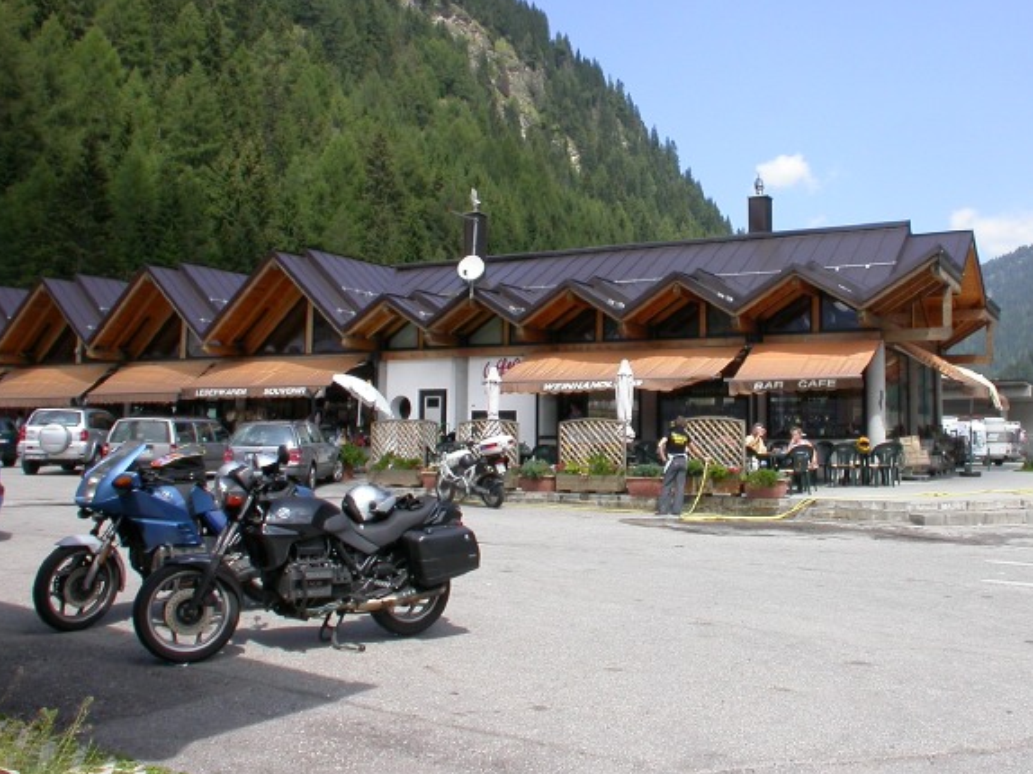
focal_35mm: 53
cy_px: 320
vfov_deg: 27.5
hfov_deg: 36.0
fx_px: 1581
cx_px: 624
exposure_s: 1/236
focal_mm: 7.85
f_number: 6
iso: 100
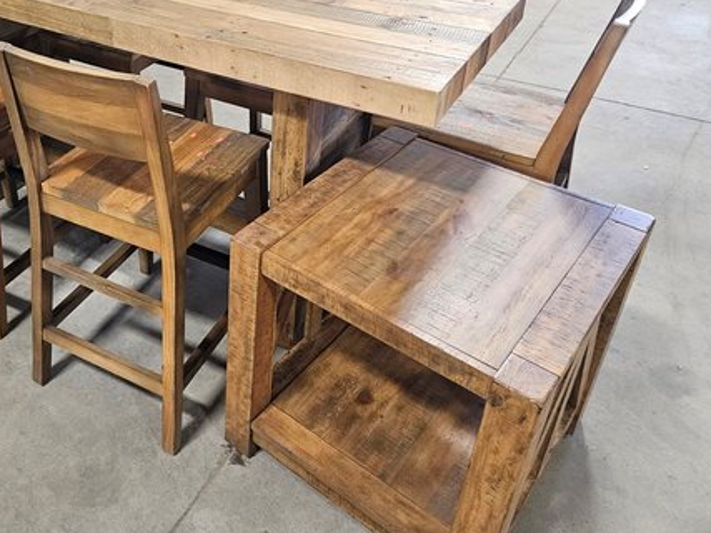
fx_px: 698
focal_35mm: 34
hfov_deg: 52.0
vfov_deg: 40.7
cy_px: 142
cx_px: 192
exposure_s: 1/60
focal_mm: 5.4
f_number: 1.8
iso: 500
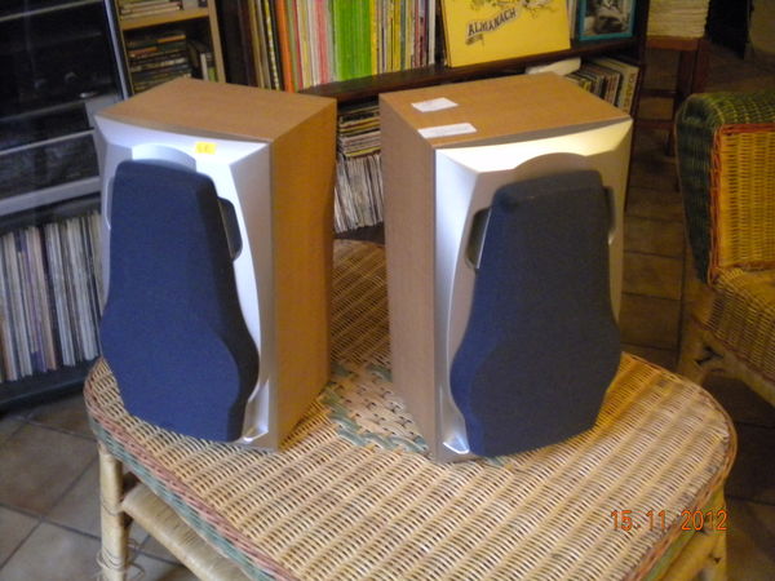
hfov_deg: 52.6
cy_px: 290
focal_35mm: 35
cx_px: 388
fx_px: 784
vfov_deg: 40.7
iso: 800
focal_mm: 6.3
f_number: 3.1
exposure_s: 1/2.9
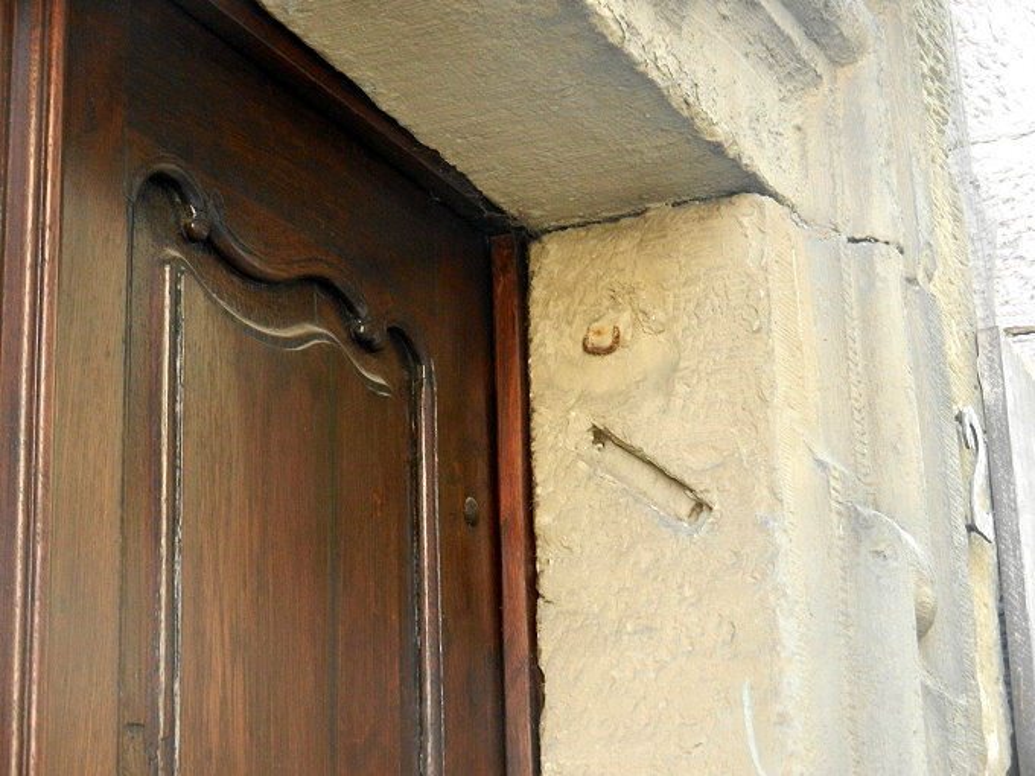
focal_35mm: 78
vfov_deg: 18.9
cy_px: 388
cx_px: 518
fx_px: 2332
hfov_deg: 25.0
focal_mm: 14.1
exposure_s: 1/100
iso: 640
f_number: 4.8
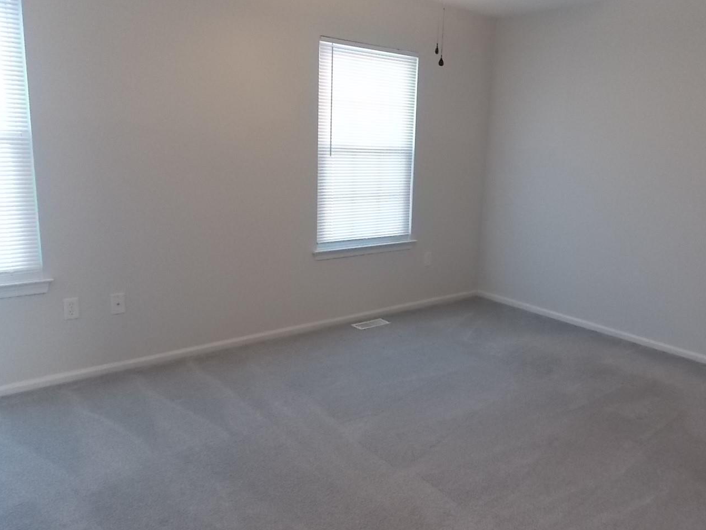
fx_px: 592
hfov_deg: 61.3
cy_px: 261
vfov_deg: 48.2
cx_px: 407
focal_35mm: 29
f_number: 3.1
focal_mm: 4
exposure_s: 1/30
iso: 400
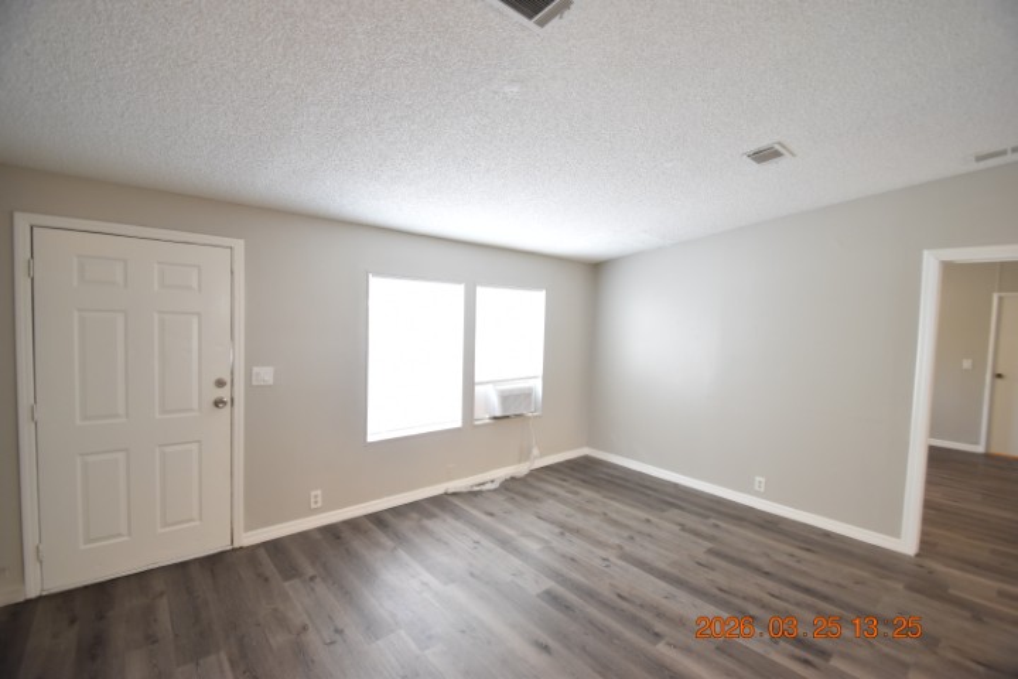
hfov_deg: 100.4
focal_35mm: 15
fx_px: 424
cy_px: 340
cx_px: 509
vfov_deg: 77.3
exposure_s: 1/20
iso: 800
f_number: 3.5
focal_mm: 10
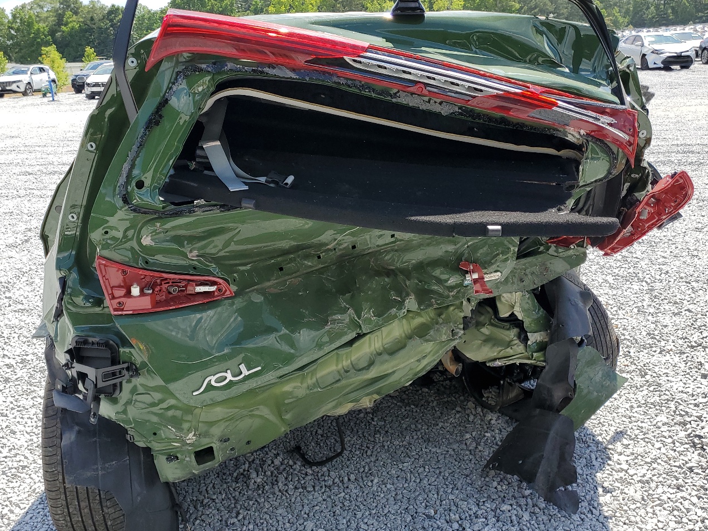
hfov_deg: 55.3
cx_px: 321
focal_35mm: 33
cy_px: 253
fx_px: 675
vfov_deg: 42.9
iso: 50
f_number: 1.5
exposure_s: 1/2000
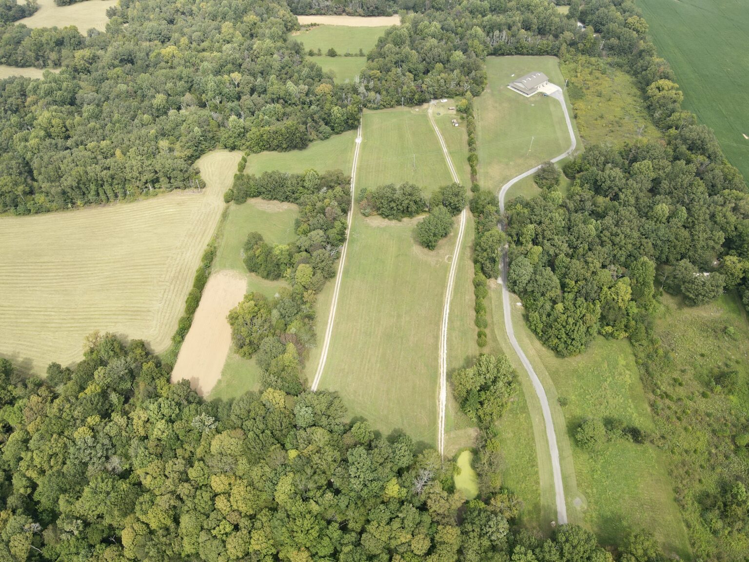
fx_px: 519
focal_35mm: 24
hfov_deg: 71.6
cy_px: 281
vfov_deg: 56.8
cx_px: 374
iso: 100
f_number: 2.8
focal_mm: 4.5
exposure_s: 1/250
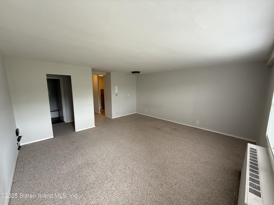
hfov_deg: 102.1
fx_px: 111
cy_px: 102
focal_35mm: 14
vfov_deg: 85.7
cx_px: 137
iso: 250
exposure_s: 1/99
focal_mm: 2.22
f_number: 2.2
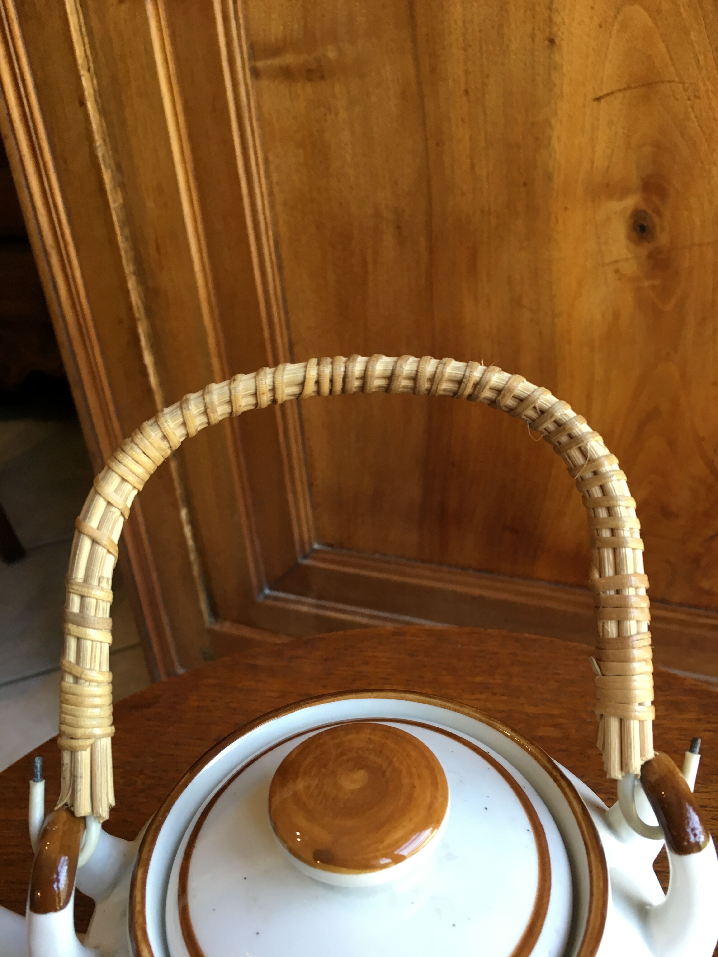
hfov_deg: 48.2
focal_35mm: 29
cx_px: 359
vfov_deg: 61.7
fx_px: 802
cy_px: 478
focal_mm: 4.15
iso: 40
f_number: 2.2
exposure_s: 1/33
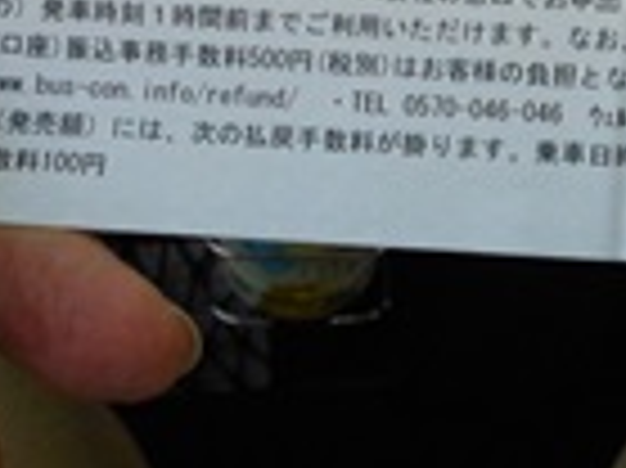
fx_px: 1301
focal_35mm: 72
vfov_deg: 19.6
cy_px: -36
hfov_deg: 26.5
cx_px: 518
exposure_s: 1/125
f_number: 3.2
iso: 400
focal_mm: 4.5
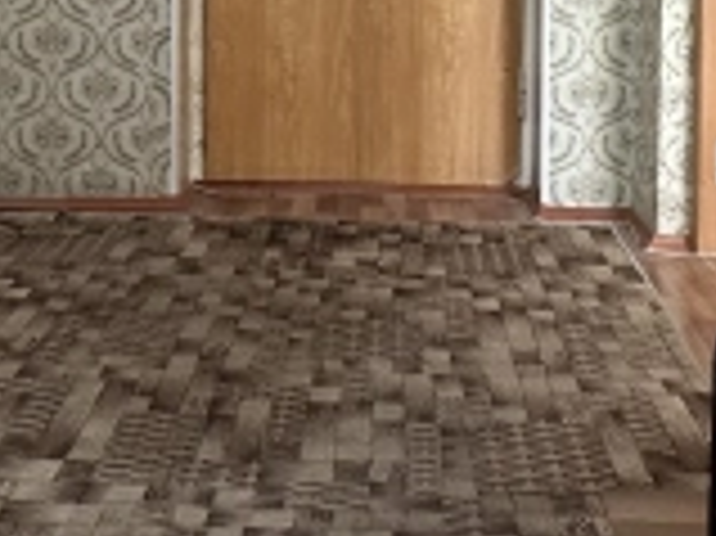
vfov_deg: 24.5
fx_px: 1137
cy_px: -77
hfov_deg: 34.9
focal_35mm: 55
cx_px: 311
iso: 400
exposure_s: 1/50
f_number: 2.2
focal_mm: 2.22
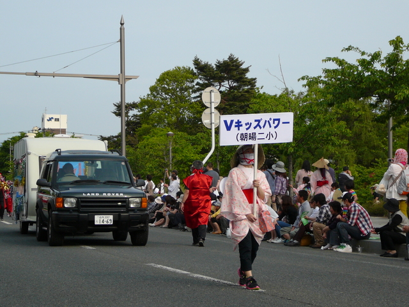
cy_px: 154
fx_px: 1241
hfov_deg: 18.7
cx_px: 204
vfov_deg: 14.1
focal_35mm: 105
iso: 80
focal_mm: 15.6
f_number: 3.9
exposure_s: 1/500
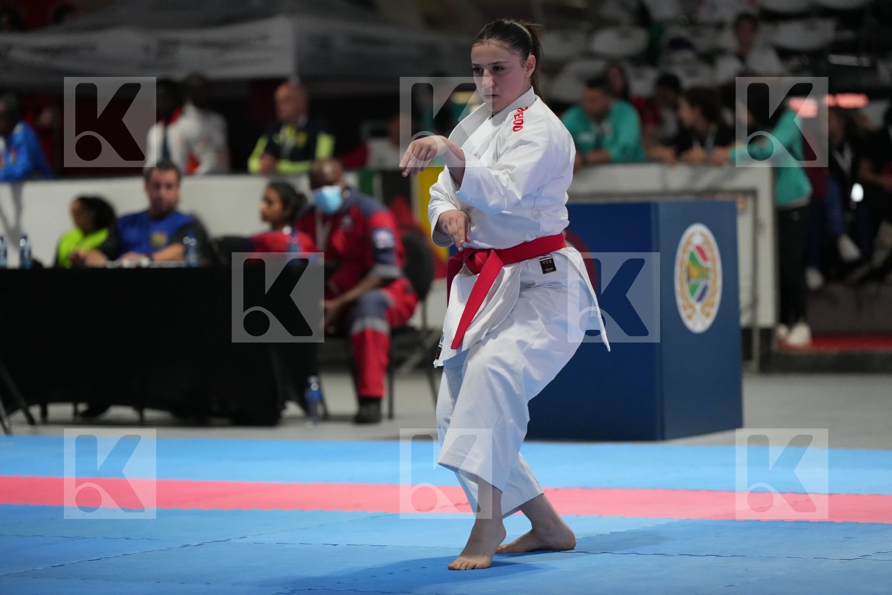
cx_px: 446
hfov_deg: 14.6
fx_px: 3493
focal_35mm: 141
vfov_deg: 9.7
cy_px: 298
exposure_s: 1/500
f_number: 2.8
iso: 5000
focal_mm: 141
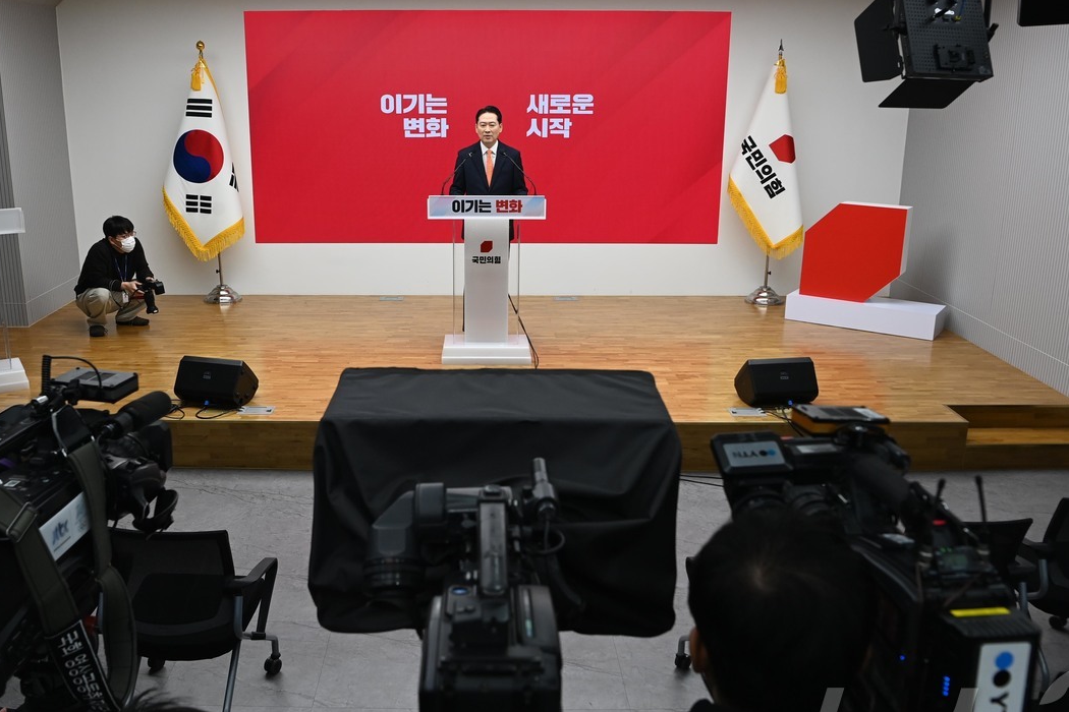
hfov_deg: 58.6
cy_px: 350
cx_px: 490
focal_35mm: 32
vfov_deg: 41.1
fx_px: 950
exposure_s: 1/320
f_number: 6.3
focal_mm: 24
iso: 1000
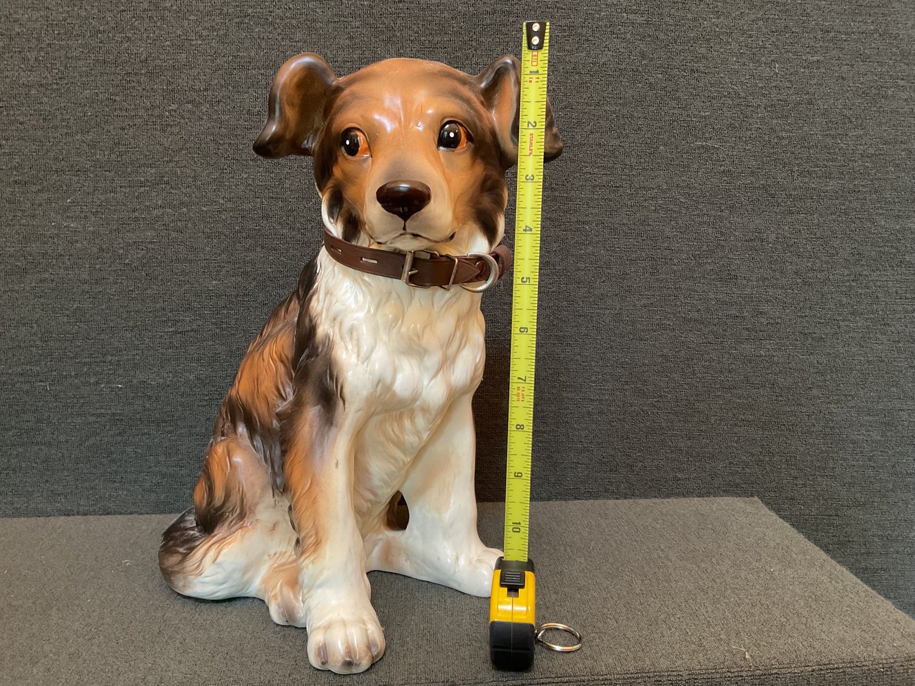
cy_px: 343
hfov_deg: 61.7
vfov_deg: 48.2
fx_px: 767
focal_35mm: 29
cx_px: 458
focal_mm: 3
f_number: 1.8
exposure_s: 1/40
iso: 250
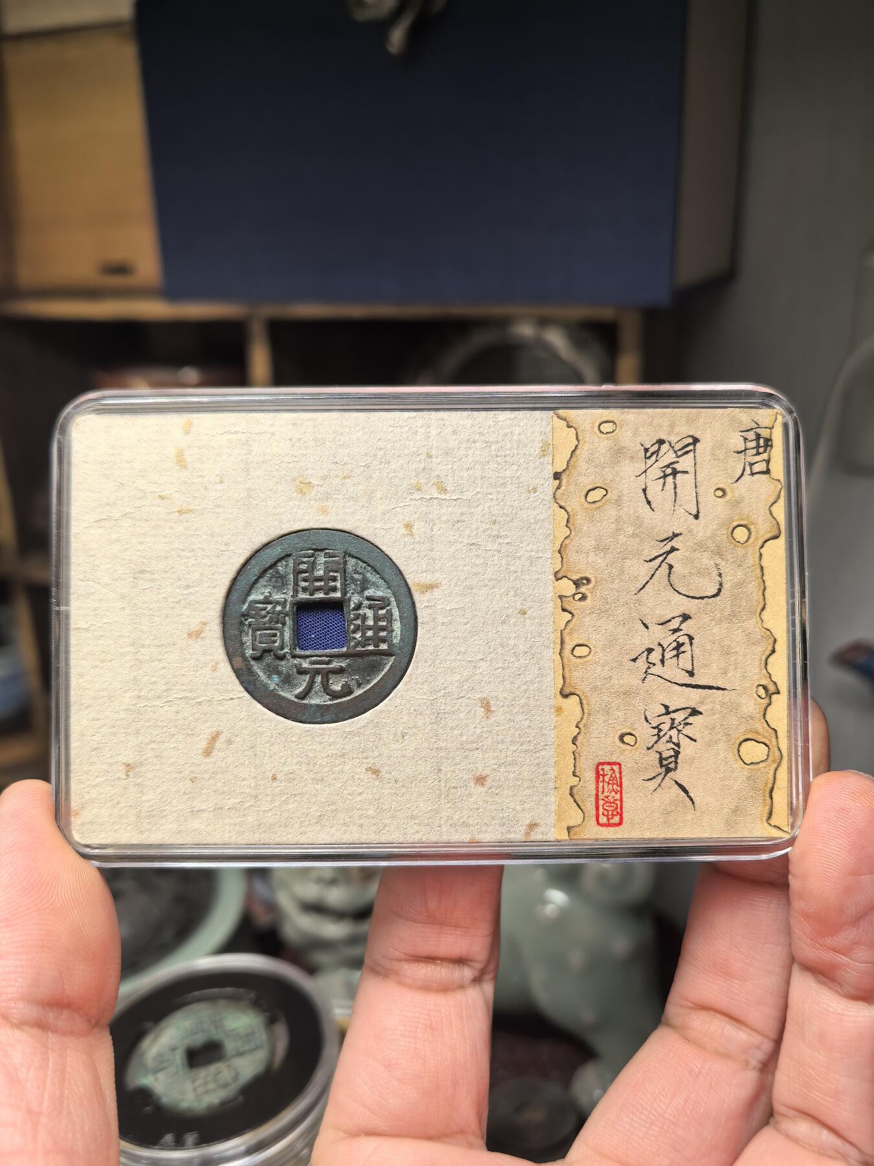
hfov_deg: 51.4
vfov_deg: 65.3
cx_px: 437
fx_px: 909
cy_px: 583
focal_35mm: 27
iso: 50
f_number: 2
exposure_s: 1/248
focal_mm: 5.75
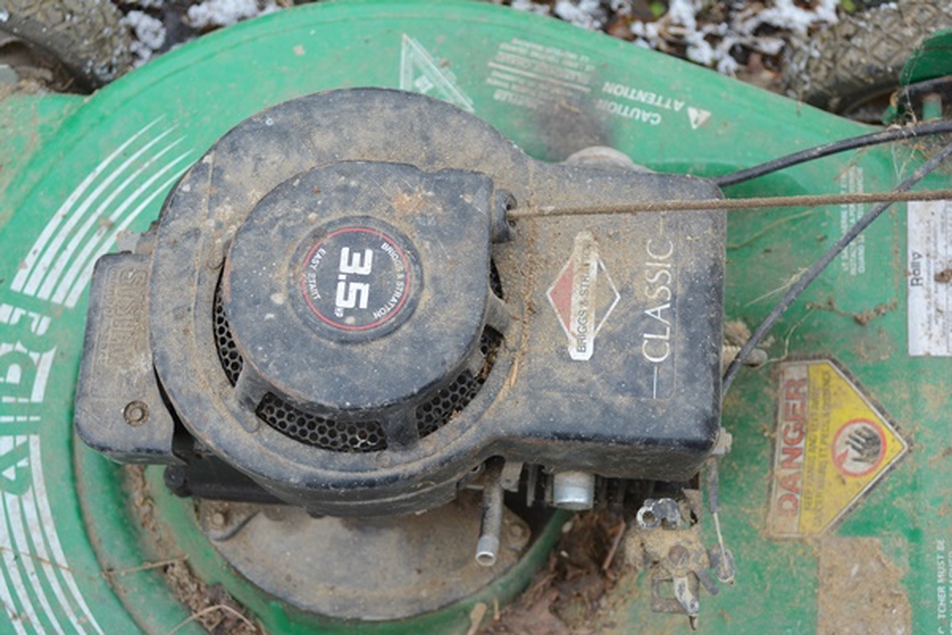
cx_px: 476
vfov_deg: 23.8
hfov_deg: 35.1
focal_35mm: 57
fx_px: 1507
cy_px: 318
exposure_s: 1/125
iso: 280
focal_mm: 38
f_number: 5.6
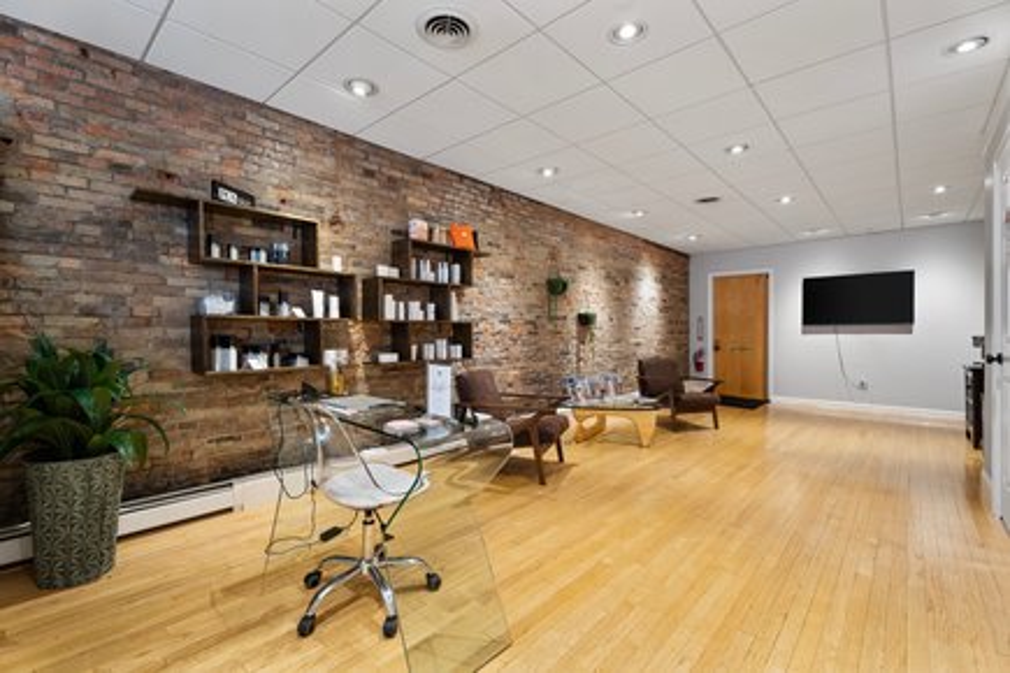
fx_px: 449
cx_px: 505
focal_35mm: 16
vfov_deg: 73.7
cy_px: 336
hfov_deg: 96.7
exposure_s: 1.6
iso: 400
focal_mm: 16
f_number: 9
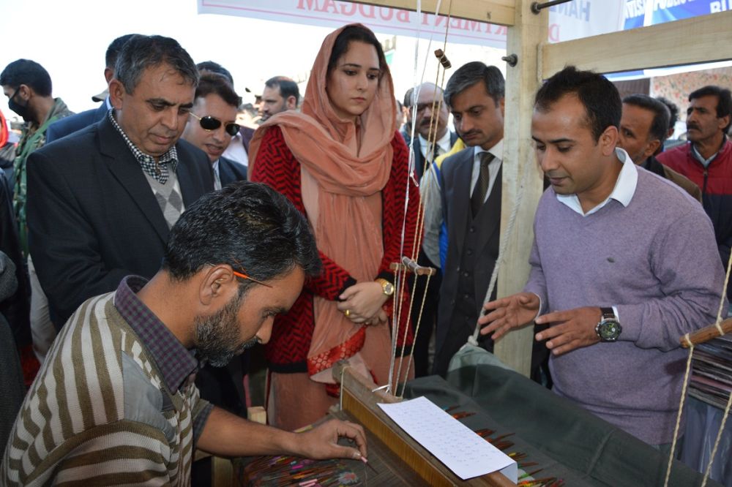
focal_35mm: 52
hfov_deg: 37.9
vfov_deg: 25.7
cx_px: 366
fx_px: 1067
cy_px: 244
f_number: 4.5
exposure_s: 1/125
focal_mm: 35
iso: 110
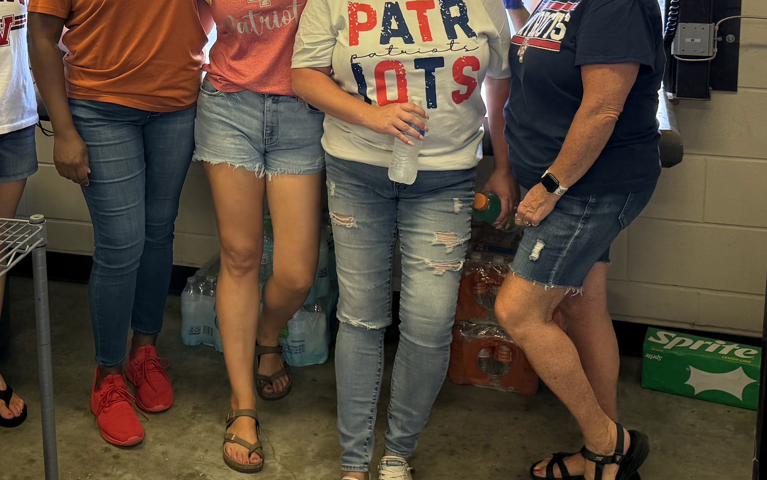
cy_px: -20
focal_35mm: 52
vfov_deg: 23.6
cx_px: 214
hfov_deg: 38.1
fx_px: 1087
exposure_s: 1/170
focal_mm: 6.76
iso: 125
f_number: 1.78
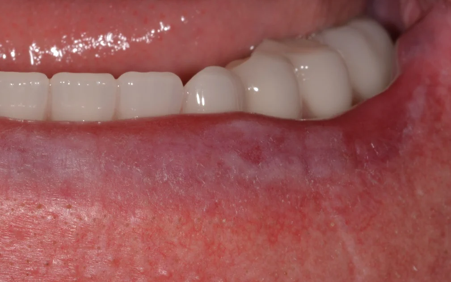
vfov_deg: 4.1
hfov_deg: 6.6
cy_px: 48
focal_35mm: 318
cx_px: 46
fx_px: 3909
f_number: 22
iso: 100
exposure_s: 1/200
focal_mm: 105
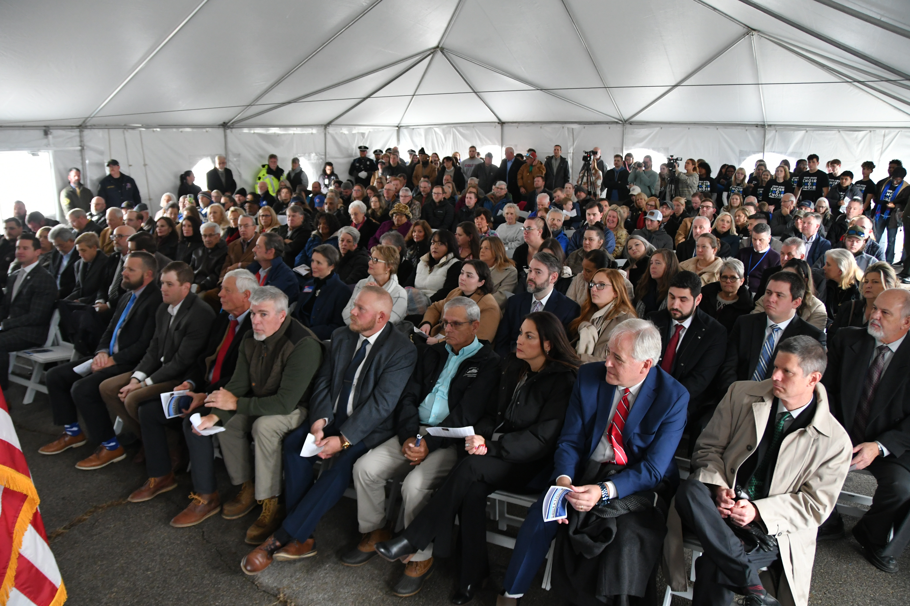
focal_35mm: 27
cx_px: 455
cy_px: 303
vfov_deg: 47.9
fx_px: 682
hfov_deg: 67.4
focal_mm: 18
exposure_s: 1/125
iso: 2000
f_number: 3.5
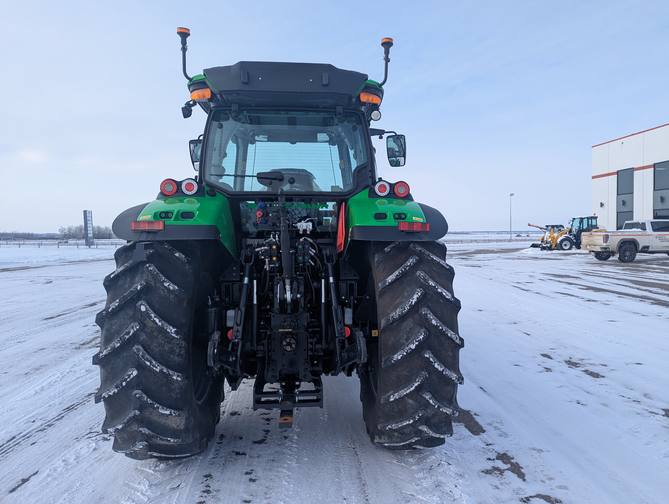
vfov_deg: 56.9
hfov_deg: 71.5
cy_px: 252
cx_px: 334
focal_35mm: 24
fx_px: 464
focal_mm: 6.81
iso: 50
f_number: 1.85
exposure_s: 1/1316
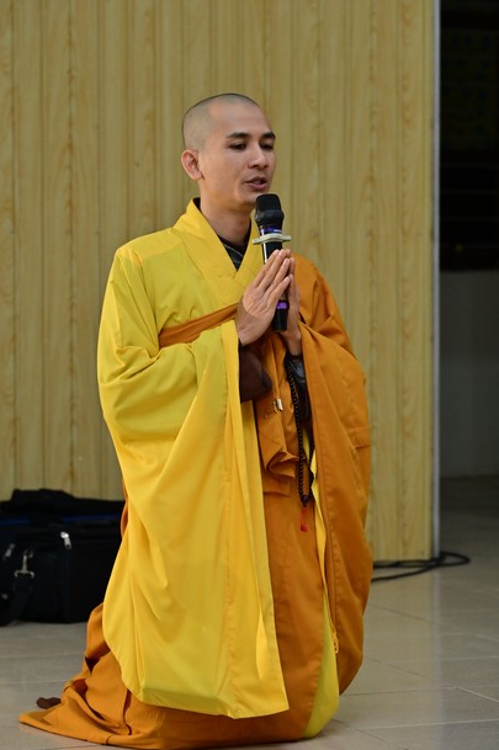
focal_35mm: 128
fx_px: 2666
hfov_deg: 10.7
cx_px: 243
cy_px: 351
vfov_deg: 16.0
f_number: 5.6
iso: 2000
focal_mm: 120
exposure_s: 1/160
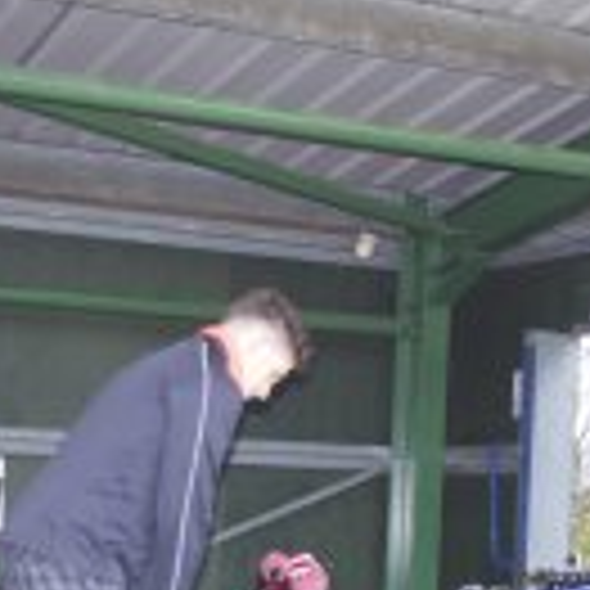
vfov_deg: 16.9
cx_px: 482
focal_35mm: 101
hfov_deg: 17.1
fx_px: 1948
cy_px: 563
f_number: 4
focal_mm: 26.25
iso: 1600
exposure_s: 1/160
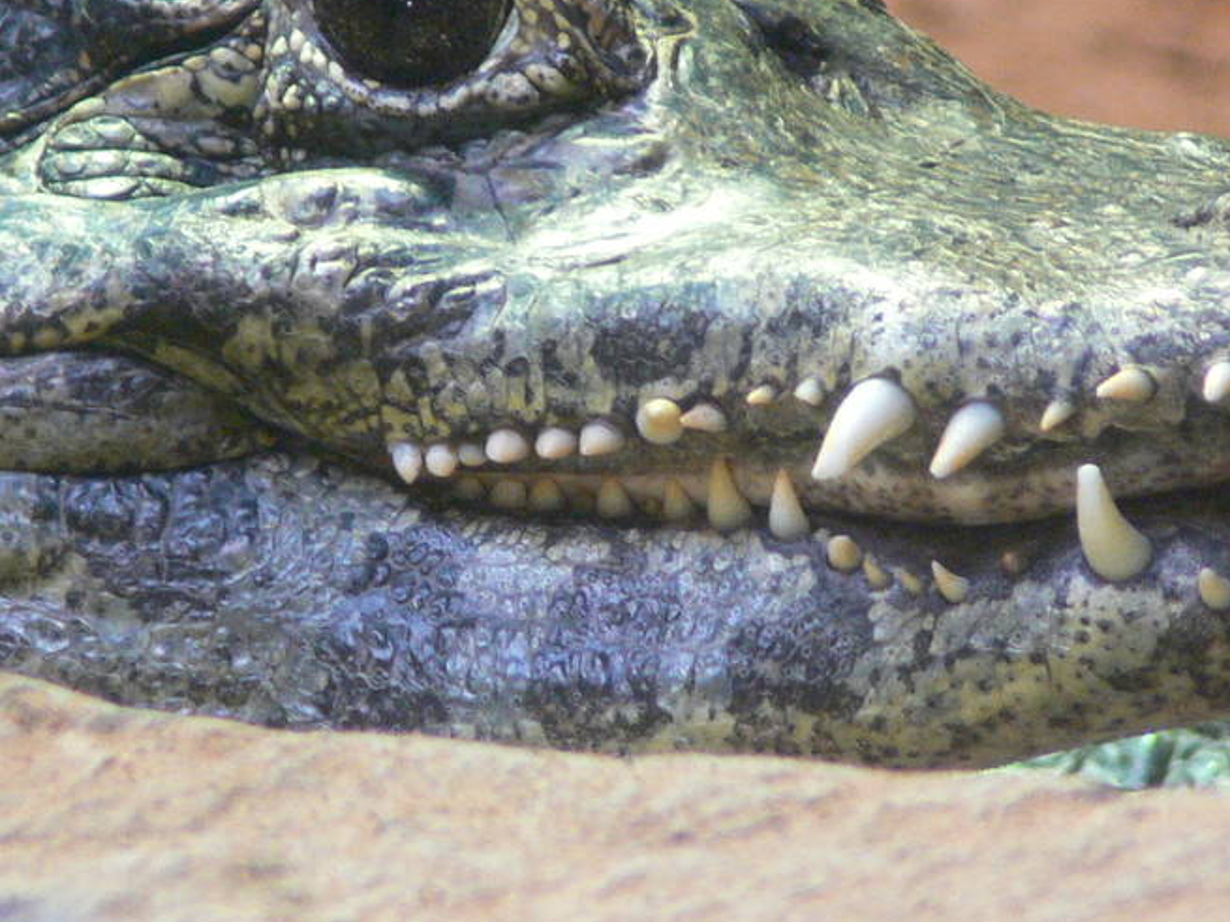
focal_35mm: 904
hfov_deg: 2.2
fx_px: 32116
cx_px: 541
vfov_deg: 1.6
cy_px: 317
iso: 200
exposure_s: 1/25
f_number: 3.7
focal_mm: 78.2
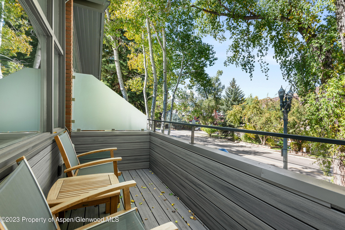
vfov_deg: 70.5
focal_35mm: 17
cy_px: 115
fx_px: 163
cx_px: 172
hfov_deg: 93.3
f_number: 7.1
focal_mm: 17
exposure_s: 1/20
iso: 100
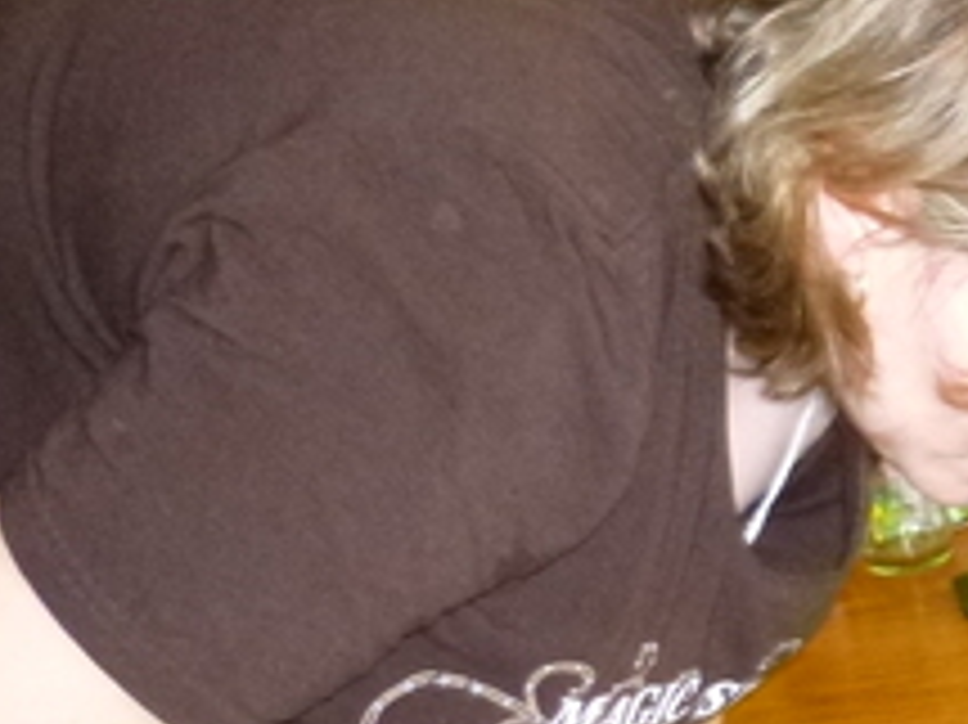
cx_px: 1661
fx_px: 2599
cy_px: 697
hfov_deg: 17.6
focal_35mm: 93
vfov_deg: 15.6
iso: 400
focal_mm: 4.5
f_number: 3.1
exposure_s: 1/60
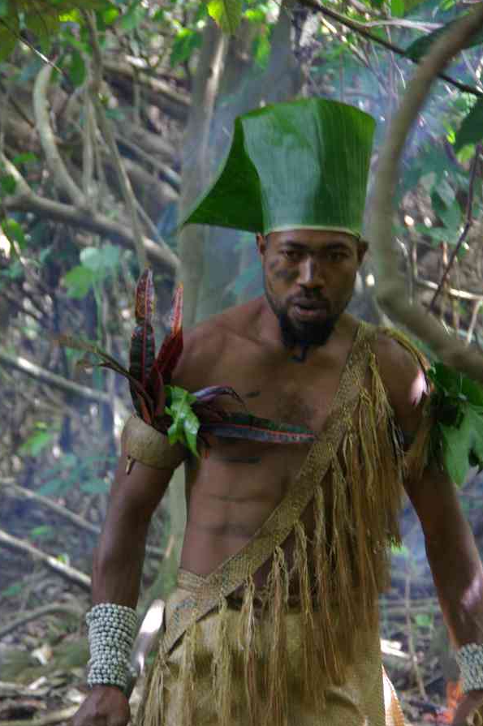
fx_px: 3387
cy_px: 357
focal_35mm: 168
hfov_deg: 8.2
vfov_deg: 12.2
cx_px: 220
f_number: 5.6
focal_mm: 100
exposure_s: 1/15
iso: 800
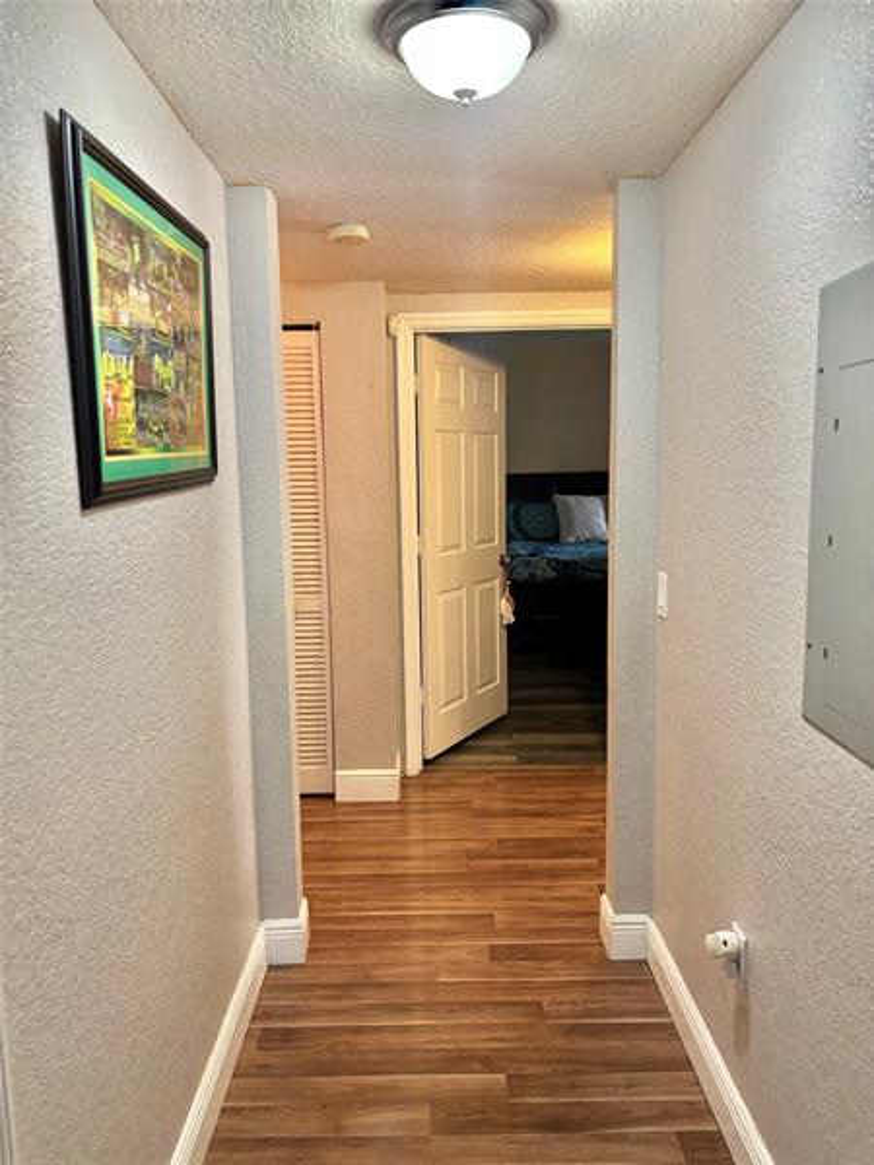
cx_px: 437
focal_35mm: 26
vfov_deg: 67.3
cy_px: 582
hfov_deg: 53.1
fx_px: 875
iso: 250
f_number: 1.6
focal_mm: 5.96
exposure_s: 1/60
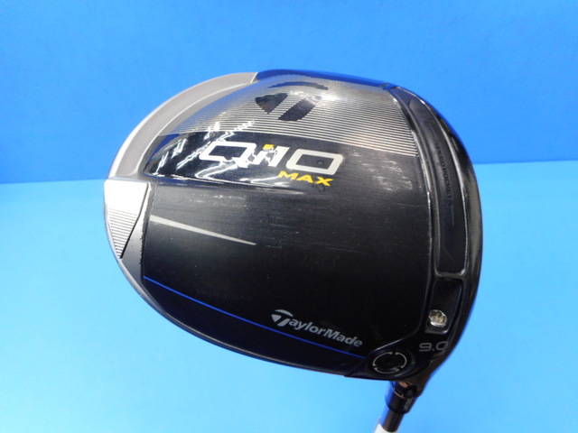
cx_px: 289
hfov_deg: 69.4
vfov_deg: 54.9
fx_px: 417
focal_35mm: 25
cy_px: 216
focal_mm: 4.5
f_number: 3.7
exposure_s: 1/30
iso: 200
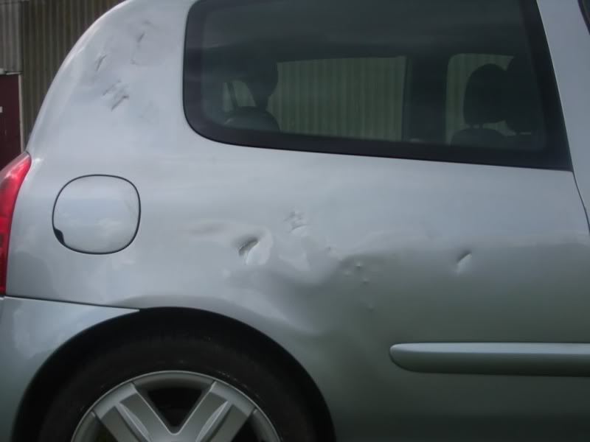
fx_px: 699
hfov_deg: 45.8
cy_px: 221
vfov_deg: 35.1
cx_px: 295
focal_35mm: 41
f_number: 2.8
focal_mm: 6.8
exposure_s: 1/640
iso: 80
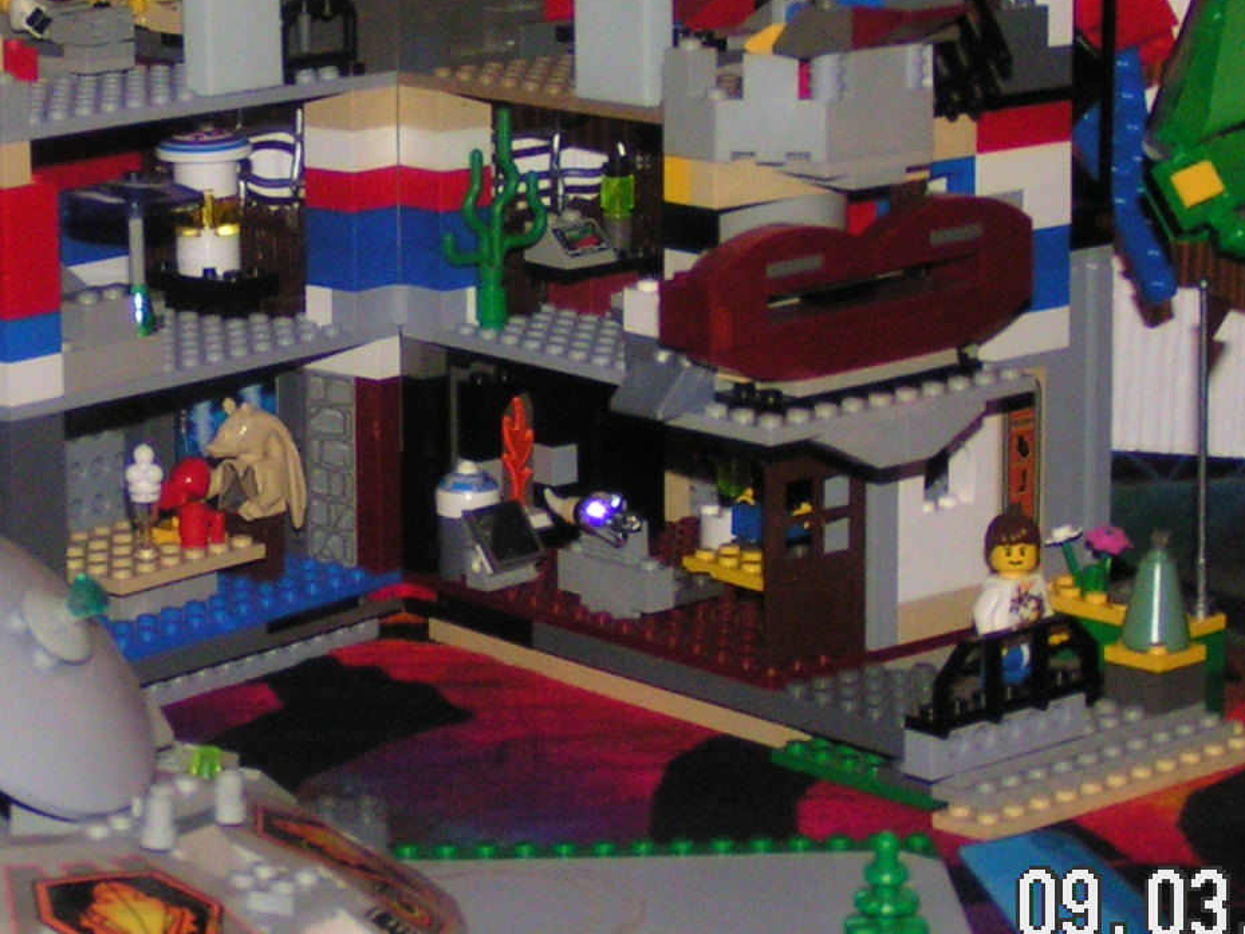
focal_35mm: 108
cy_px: 76
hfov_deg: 18.1
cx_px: 300
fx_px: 3885
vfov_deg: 13.6
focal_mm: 7.6
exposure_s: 1/50
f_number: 2.8
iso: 200
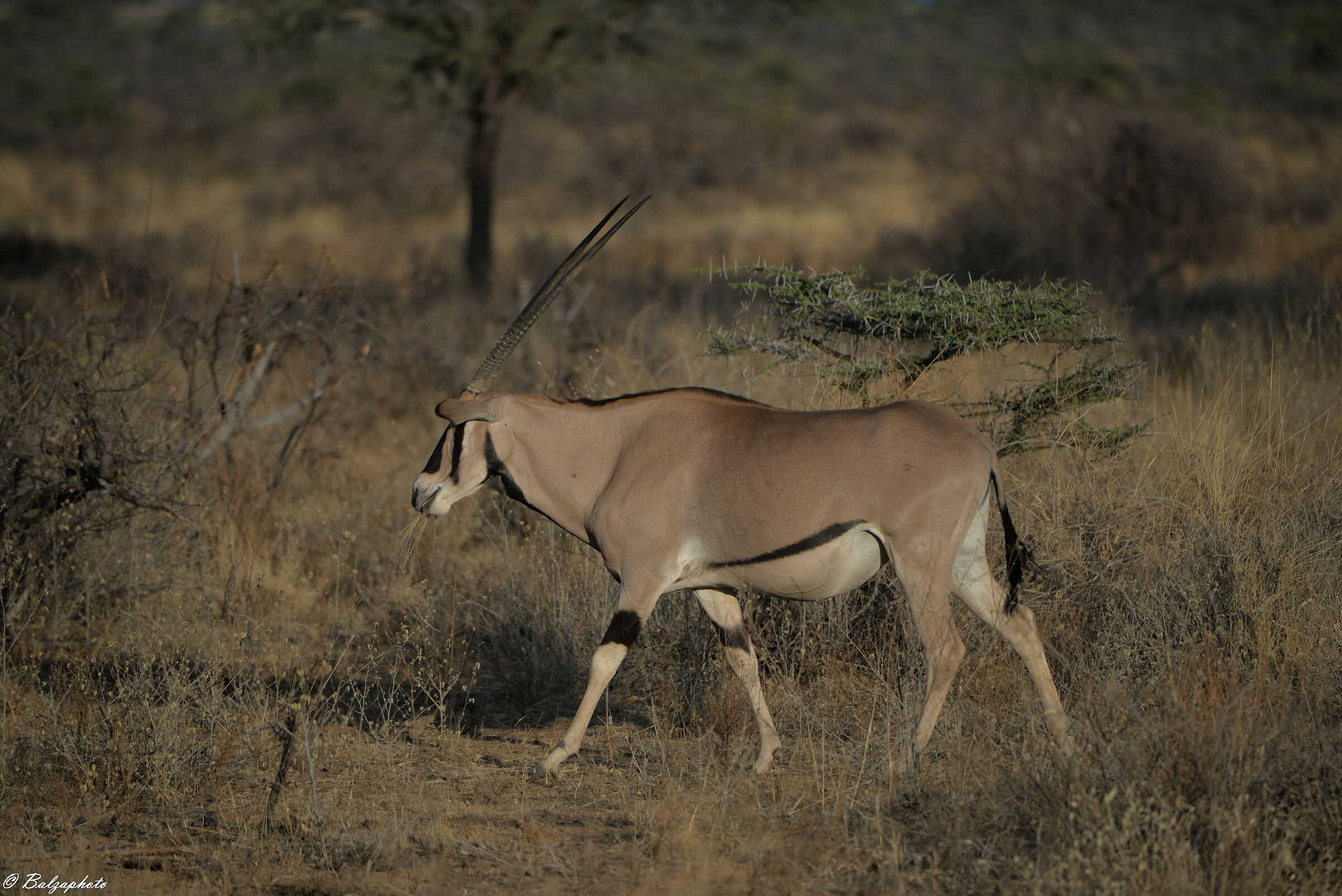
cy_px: 448
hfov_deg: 5.2
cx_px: 671
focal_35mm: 400
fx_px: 14916
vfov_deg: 3.4
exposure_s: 1/1000
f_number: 5.6
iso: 100
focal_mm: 400
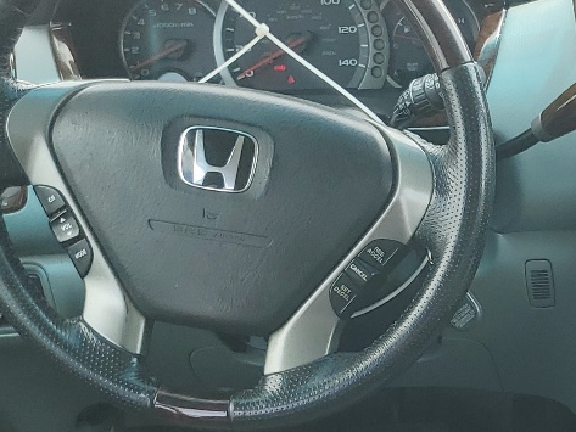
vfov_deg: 16.1
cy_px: 533
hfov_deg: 20.6
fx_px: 1465
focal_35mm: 88
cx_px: 711
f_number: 1.5
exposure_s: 1/370
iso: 50
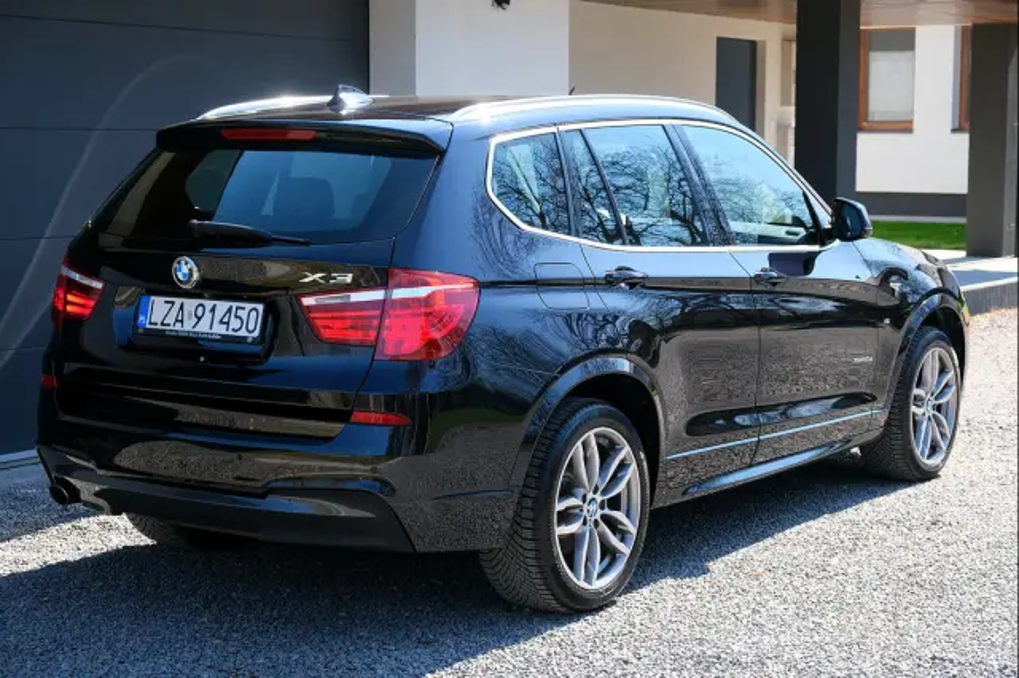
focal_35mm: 67
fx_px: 1895
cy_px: 339
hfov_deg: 30.1
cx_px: 510
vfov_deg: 20.3
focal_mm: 44.4
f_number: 5.6
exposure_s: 1/240
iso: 320
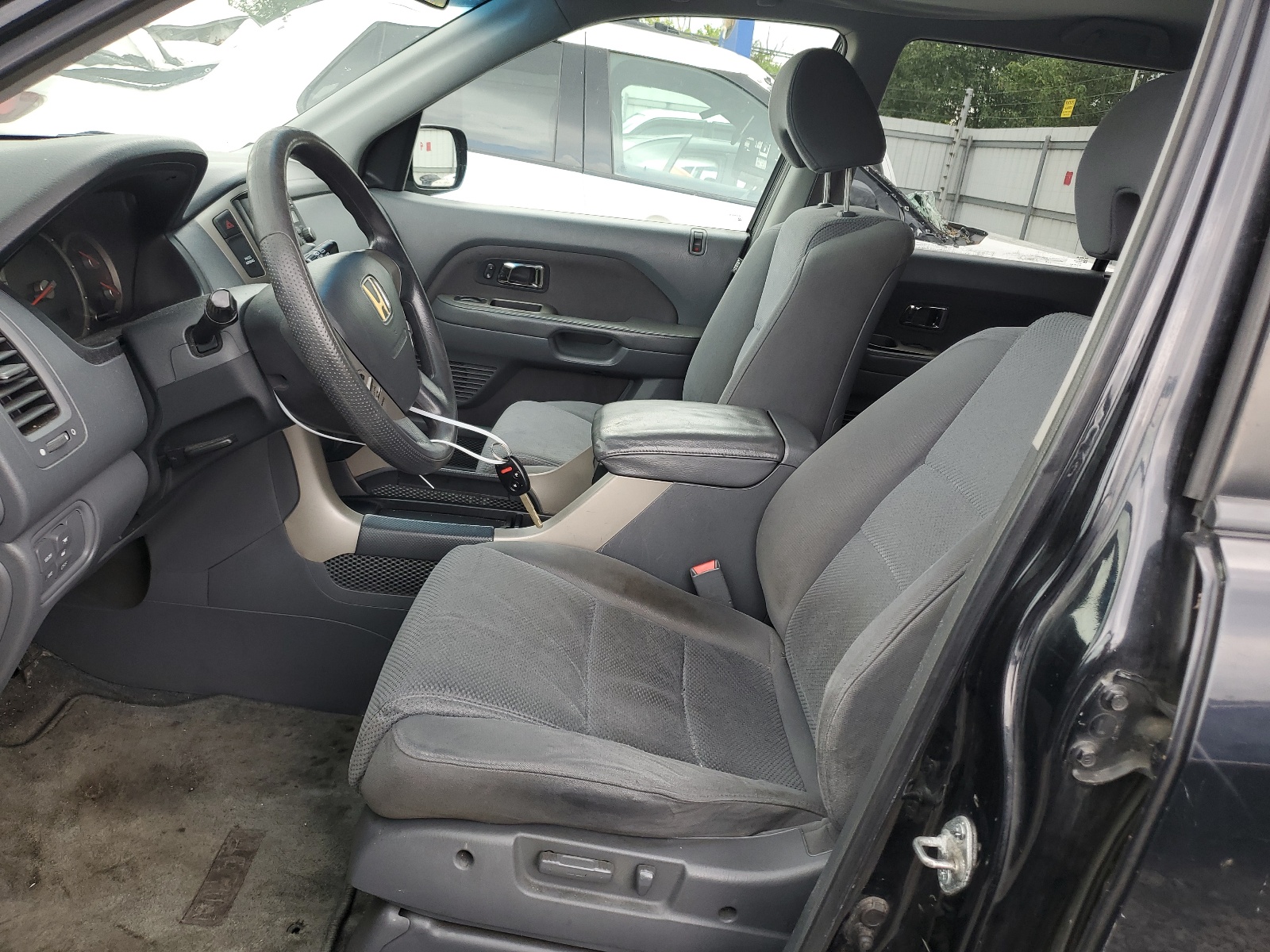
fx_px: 954
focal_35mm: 26
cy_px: 476
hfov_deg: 67.3
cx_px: 635
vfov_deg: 53.1
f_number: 1.5
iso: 50
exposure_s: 1/141
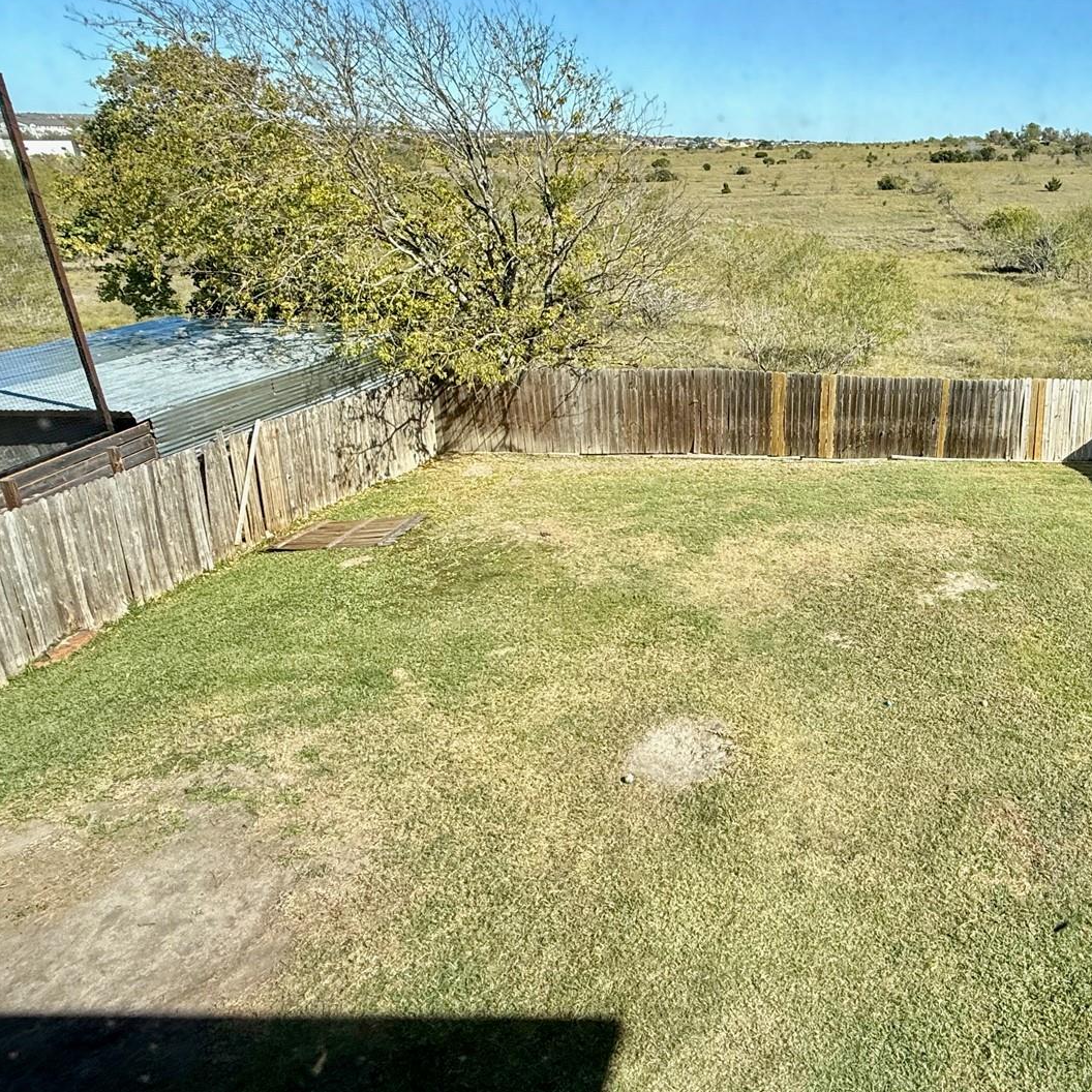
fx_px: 857
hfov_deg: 59.9
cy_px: 471
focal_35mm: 24
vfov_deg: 64.7
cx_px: 874
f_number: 2.2
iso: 50
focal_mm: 2.22
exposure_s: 1/1001
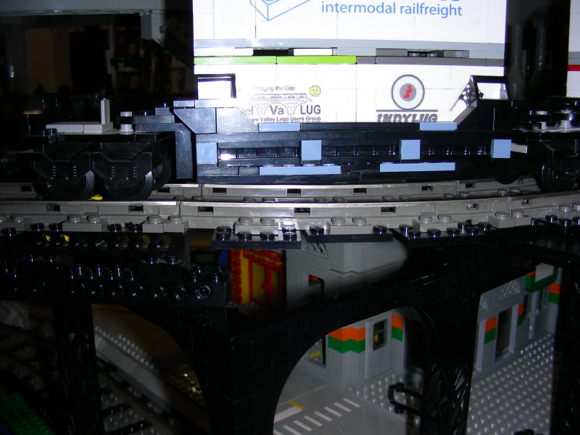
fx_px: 637
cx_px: 290
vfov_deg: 37.7
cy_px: 218
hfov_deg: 49.0
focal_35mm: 38
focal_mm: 6.3
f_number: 3.5
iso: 50
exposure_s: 1/60.1
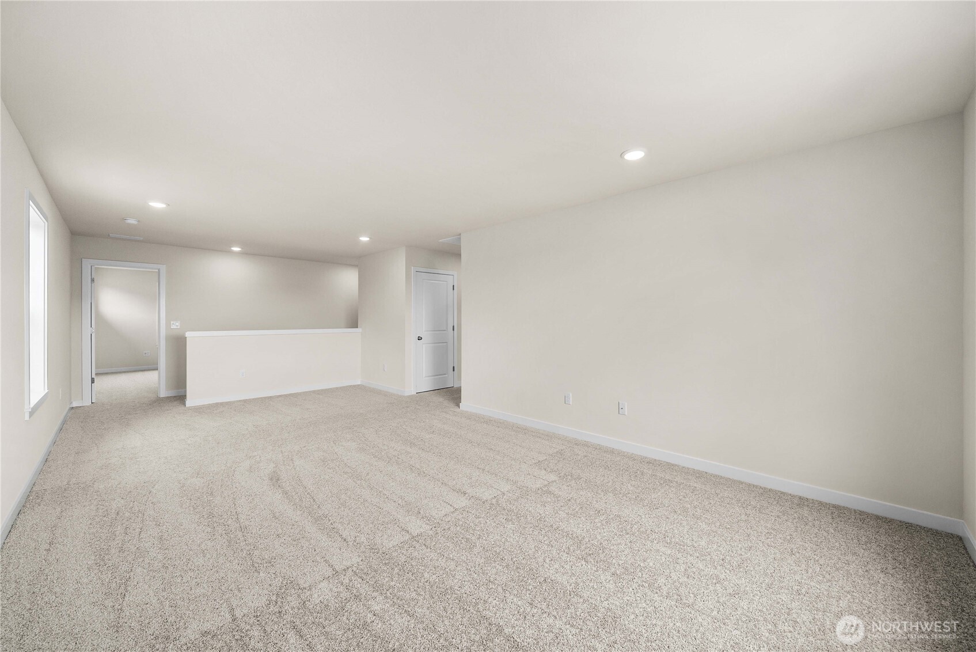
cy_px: 326
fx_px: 353
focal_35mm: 13
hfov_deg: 108.3
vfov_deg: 85.5
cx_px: 488
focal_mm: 13
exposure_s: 1/100
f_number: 7.1
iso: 80
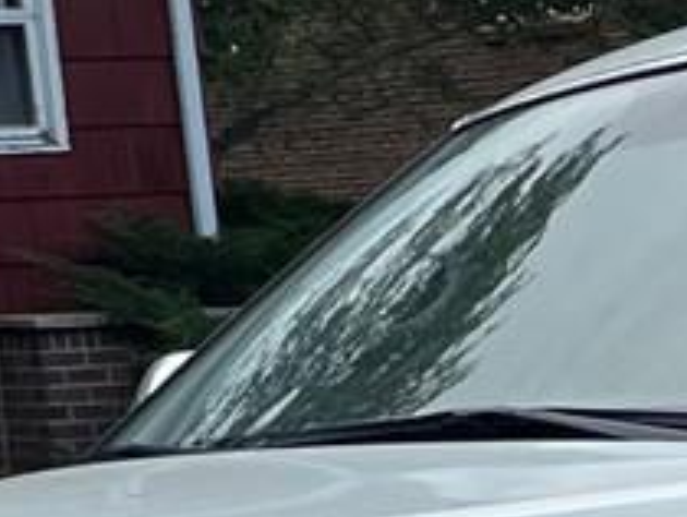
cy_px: -422
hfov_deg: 8.4
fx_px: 3934
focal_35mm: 198
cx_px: -1390
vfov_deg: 7.3
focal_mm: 5.7
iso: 50
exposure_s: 1/1597
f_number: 1.5
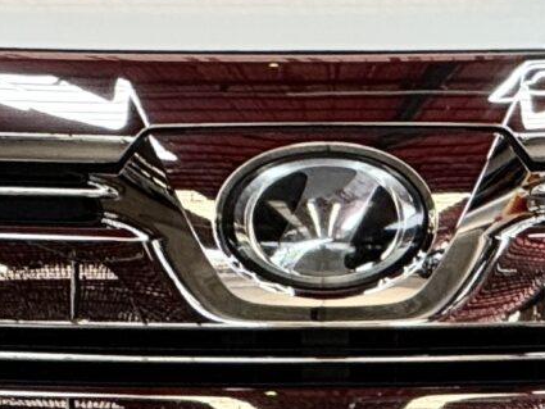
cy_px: -18
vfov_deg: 2.1
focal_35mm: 723
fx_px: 11386
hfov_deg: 2.7
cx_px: 324
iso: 64
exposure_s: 1/103
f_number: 2.8
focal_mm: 15.66
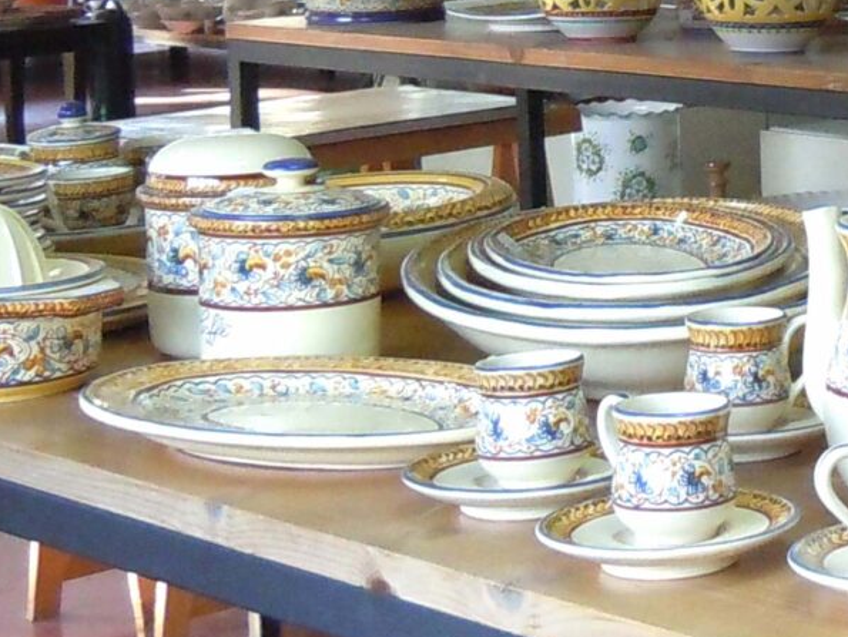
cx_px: 968
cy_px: -151
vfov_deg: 11.3
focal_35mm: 129
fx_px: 3162
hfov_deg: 14.8
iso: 320
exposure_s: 1/60
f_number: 3.5
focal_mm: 5.4
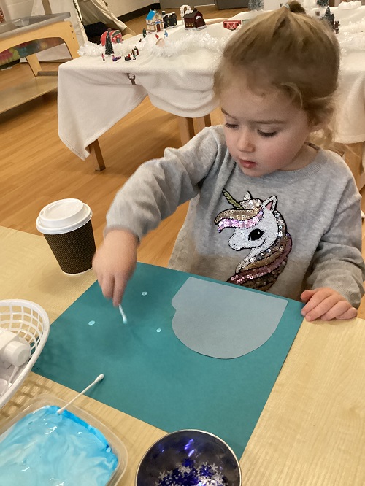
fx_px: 436
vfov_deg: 58.3
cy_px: 243
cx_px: 182
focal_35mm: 31
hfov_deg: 45.5
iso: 640
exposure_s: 1/30
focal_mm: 3.3
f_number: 2.4
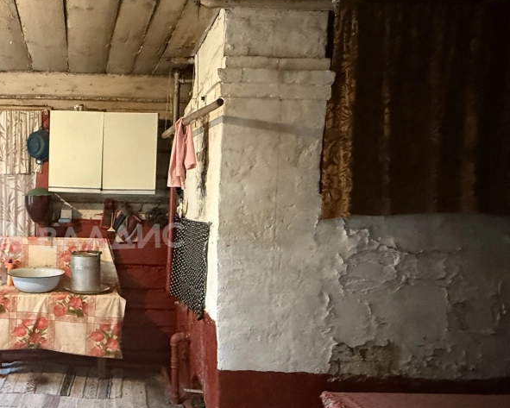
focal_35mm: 29
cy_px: 236
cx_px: 85
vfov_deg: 49.8
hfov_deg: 55.2
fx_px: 438
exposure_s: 1/33
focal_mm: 2.22
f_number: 2.2
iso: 1000
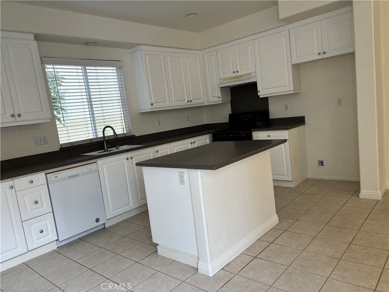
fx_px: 292
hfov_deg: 67.3
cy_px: 146
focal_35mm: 26
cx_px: 194
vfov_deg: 53.1
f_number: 1.6
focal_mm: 5.96
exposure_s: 1/120
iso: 64
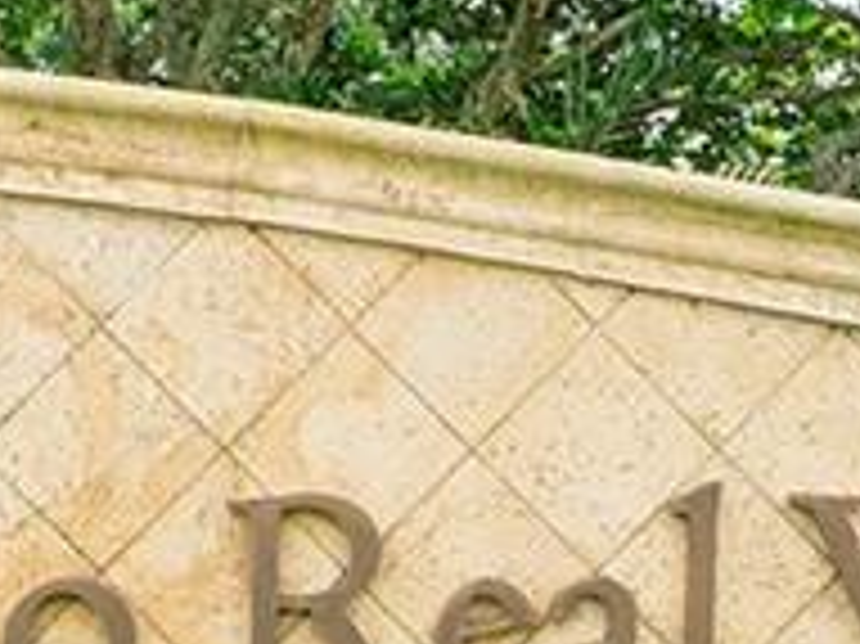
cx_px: 383
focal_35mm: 93
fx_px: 2309
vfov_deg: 15.8
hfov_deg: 21.1
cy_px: 432
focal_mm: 12
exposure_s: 1/100
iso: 100
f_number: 8
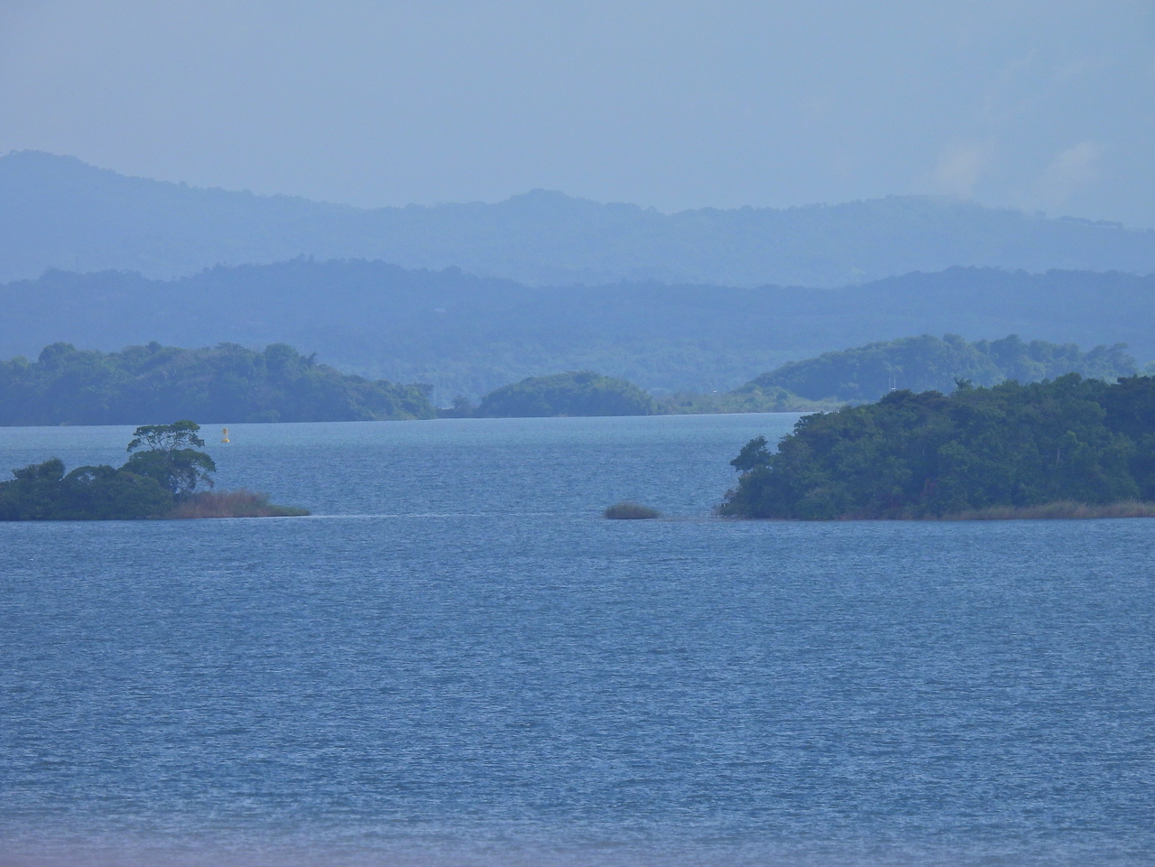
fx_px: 15015
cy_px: 434
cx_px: 578
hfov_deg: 4.4
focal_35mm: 450
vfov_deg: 3.3
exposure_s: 1/1250
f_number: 5
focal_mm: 80.3
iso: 100
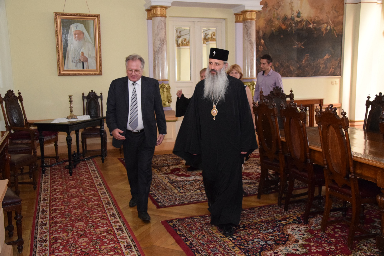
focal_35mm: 36
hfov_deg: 53.1
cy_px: 128
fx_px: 384
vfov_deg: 36.9
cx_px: 192
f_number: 3.8
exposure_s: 1/60
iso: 3200
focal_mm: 24
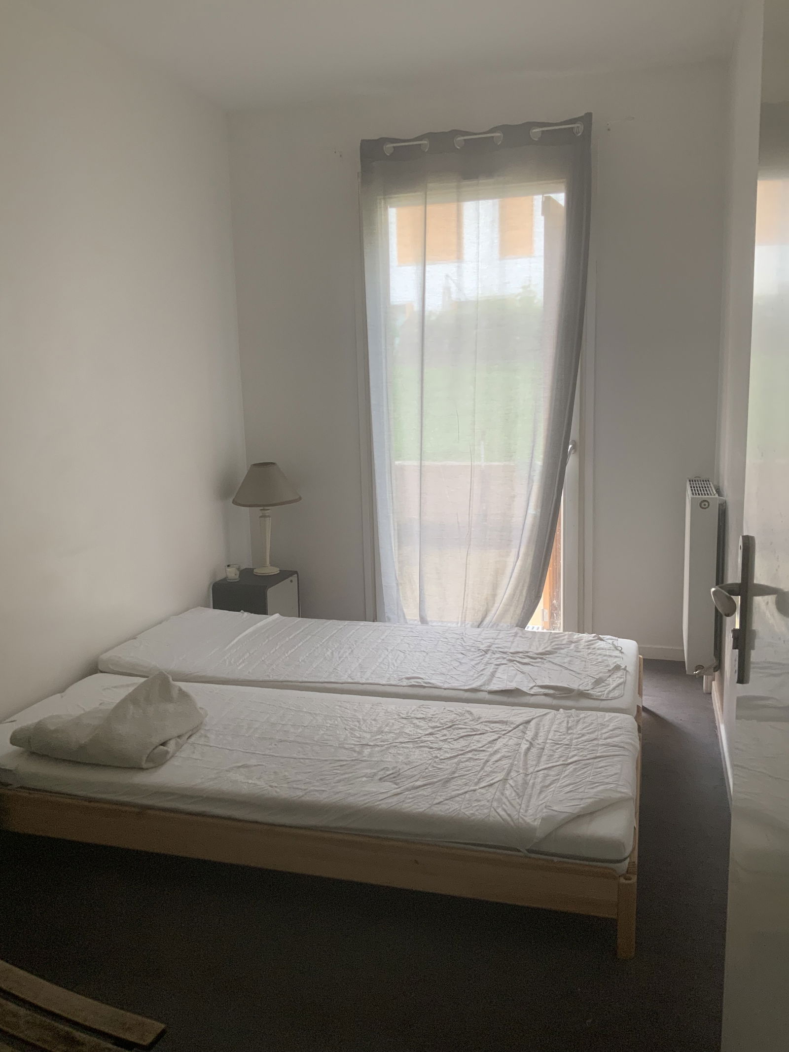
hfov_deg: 48.2
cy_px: 526
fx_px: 881
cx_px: 394
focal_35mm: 29
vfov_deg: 61.7
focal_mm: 3
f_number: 1.8
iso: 50
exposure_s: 1/60
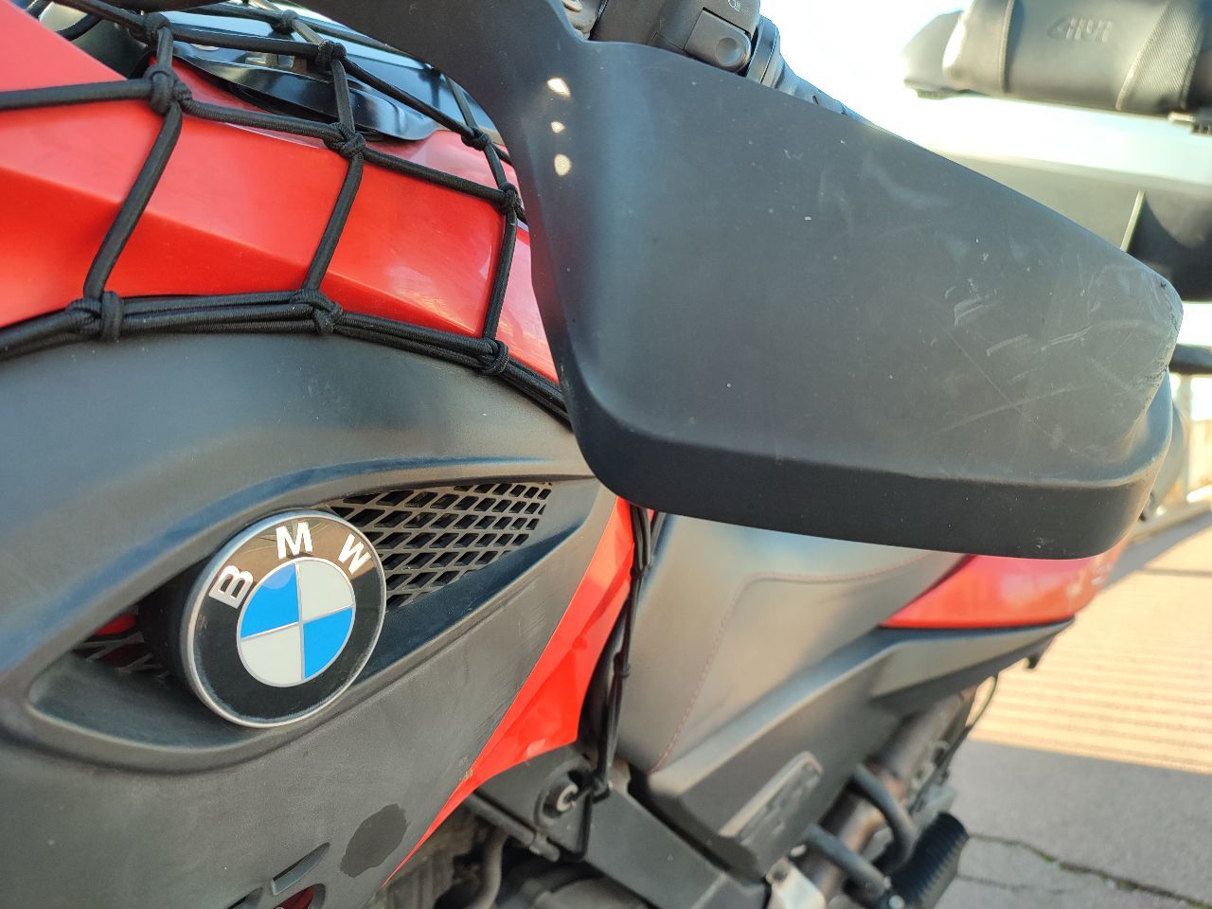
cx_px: 606
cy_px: 454
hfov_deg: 69.4
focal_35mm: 25
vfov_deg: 54.9
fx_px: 875
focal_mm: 6.04
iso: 67
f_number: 1.9
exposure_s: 1/100
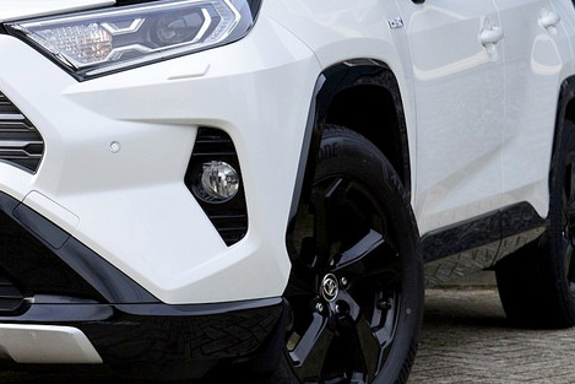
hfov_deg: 15.4
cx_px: 44
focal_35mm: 131
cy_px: 99
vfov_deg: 10.5
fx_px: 2093
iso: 400
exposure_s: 1/160
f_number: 9
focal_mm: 40
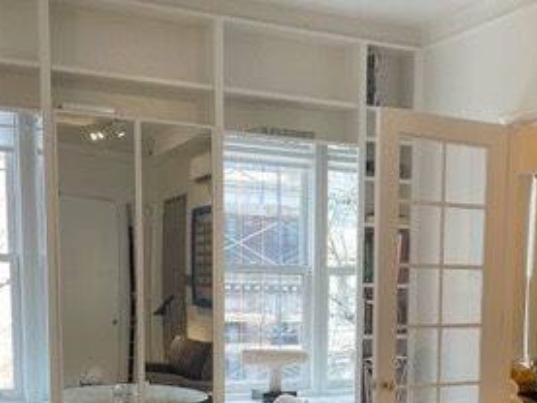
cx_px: 374
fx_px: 931
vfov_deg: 23.4
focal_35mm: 60
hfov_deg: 31.8
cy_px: 403
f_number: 1.6
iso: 100
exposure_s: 1/120
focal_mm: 4.2
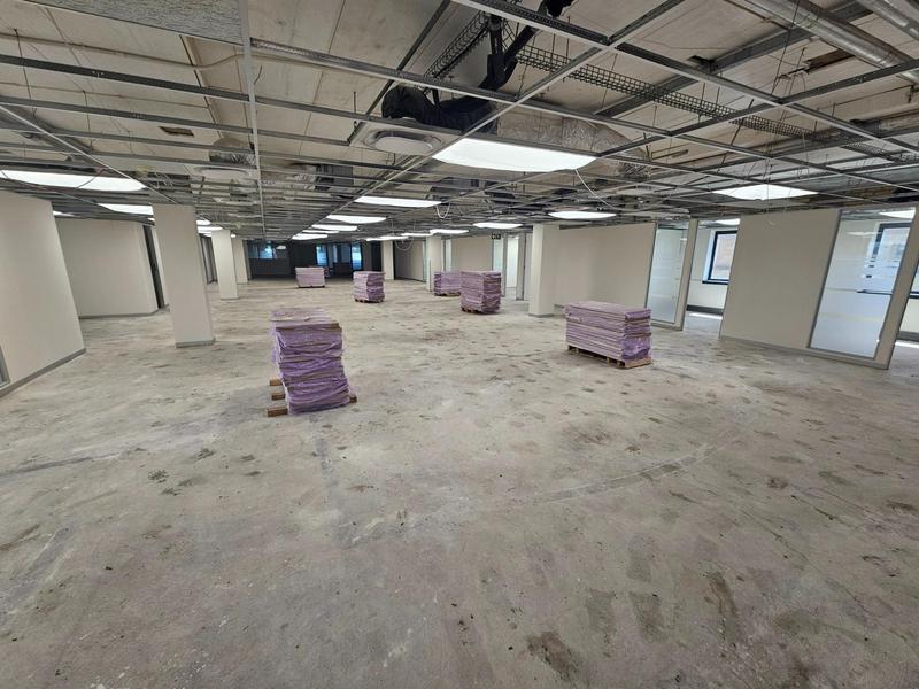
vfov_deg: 89.9
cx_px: 460
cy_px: 344
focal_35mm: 13
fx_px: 345
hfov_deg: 106.2
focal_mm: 2.2
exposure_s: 1/50
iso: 64
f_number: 2.2
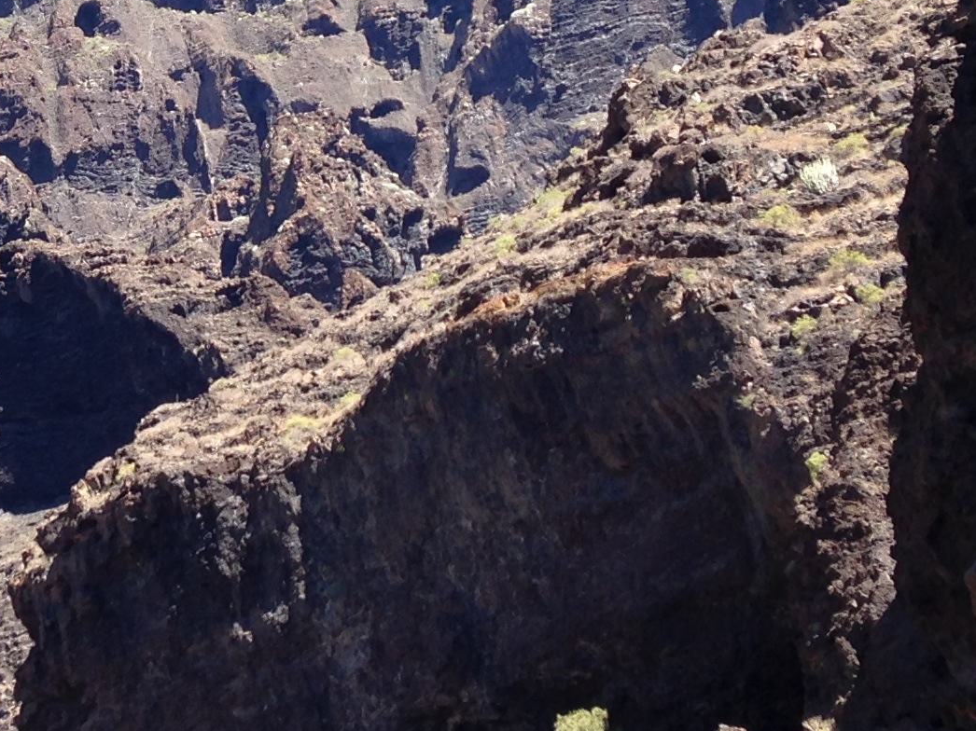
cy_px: 76
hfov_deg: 18.3
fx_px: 2903
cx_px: -132
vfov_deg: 14.2
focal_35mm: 103
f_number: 2.4
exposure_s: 1/414
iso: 50
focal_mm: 4.12
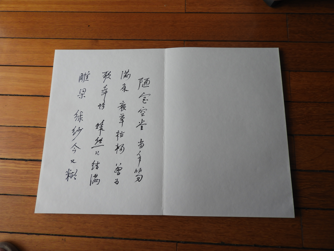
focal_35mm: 24
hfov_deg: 71.6
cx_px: 167
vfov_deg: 56.8
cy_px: 126
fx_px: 232
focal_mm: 4.3
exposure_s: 1/250
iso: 100
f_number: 3.3
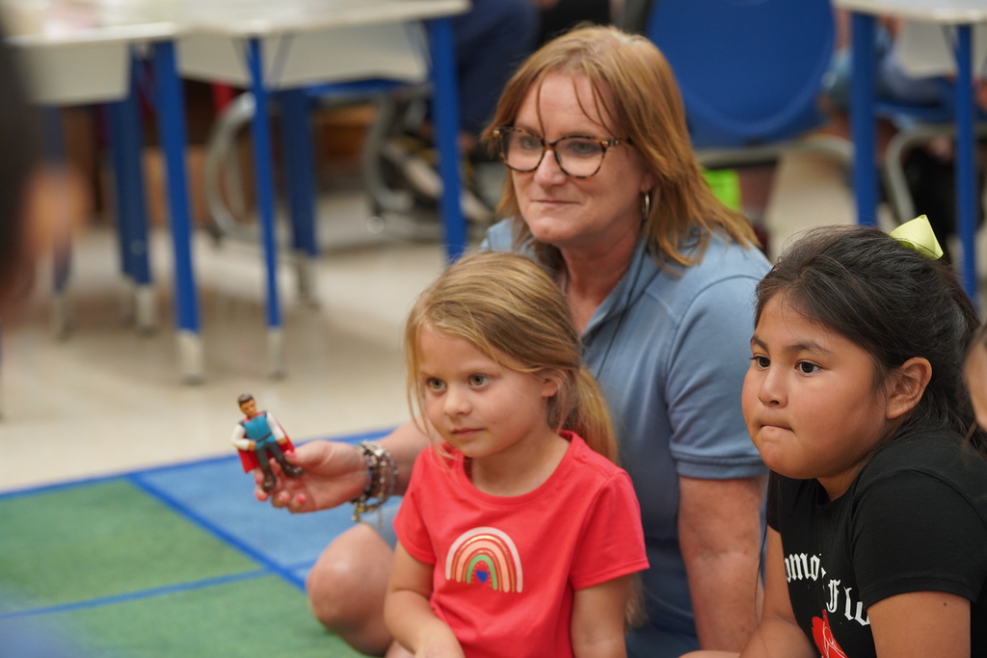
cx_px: 494
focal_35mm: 112
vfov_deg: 12.2
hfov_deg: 18.3
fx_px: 3071
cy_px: 329
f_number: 4
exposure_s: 1/160
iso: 2500
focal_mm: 112
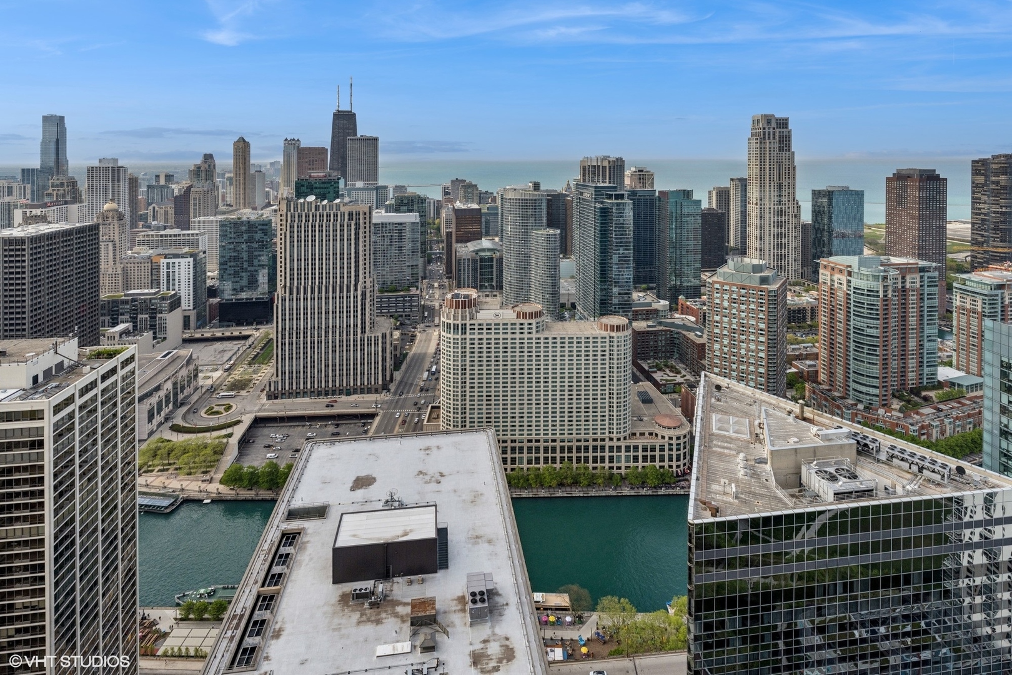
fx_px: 450
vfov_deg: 73.7
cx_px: 506
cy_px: 338
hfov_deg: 96.7
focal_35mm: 16
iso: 320
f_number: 8
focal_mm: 16
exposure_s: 1/640
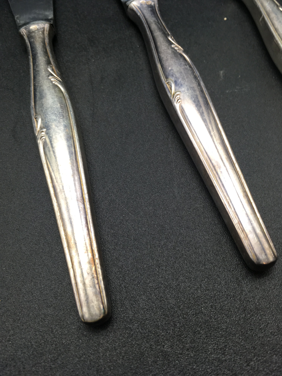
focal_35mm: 29
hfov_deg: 48.2
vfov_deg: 61.7
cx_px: 141
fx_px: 315
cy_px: 188
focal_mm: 4.15
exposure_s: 1/100
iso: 32
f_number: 2.2
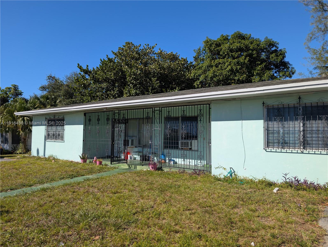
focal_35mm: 24
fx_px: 228
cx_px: 164
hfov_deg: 71.5
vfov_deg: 56.9
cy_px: 124
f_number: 1.68
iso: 24
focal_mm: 6.9
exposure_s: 1/1475
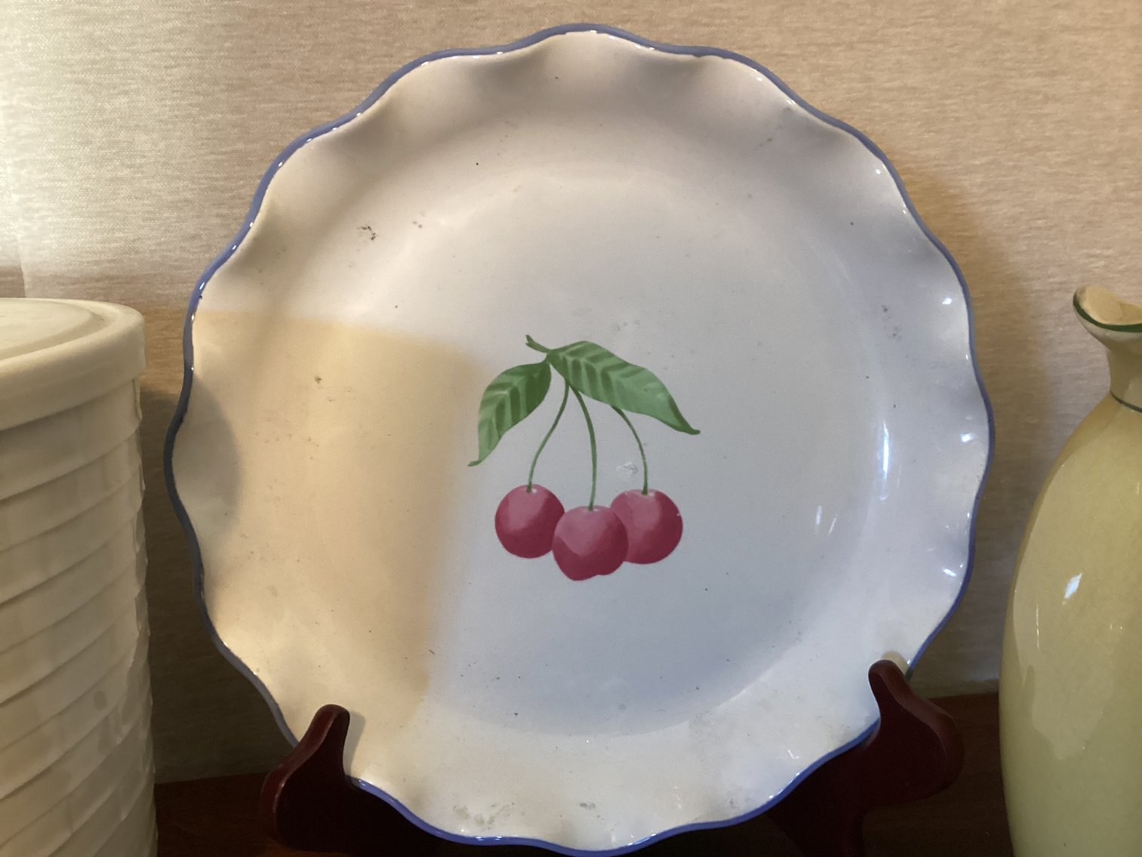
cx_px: 571
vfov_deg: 45.4
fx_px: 1023
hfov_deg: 58.3
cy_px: 428
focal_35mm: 31
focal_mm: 3.3
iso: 250
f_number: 2.4
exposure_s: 1/33
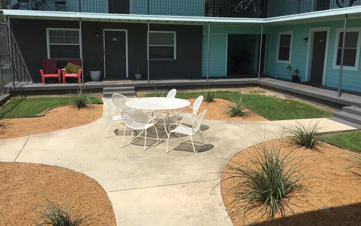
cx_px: 179
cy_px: 95
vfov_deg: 40.5
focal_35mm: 31
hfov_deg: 61.2
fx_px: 305
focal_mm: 4.15
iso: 32
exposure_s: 1/3597
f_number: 2.2
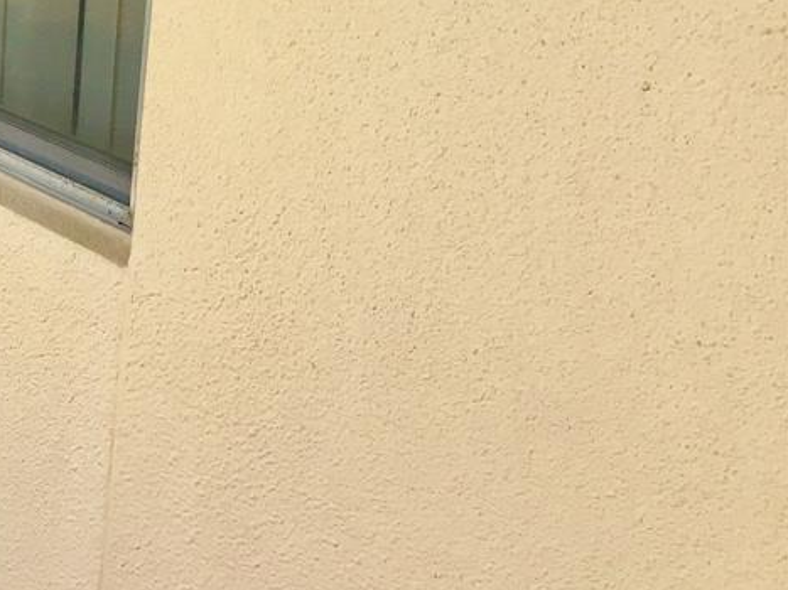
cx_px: -73
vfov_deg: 20.8
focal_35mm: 68
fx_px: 1548
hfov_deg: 26.4
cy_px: -15
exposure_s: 1/512
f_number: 2.4
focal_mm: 3.3
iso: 25
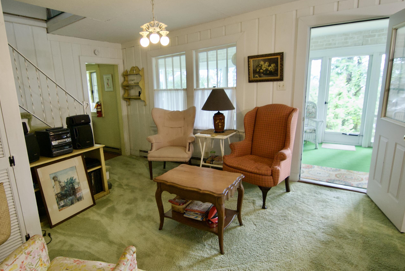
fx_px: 221
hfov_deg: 84.6
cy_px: 136
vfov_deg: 63.1
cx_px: 175
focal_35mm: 20
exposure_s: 1/30
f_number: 2.8
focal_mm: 11
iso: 500
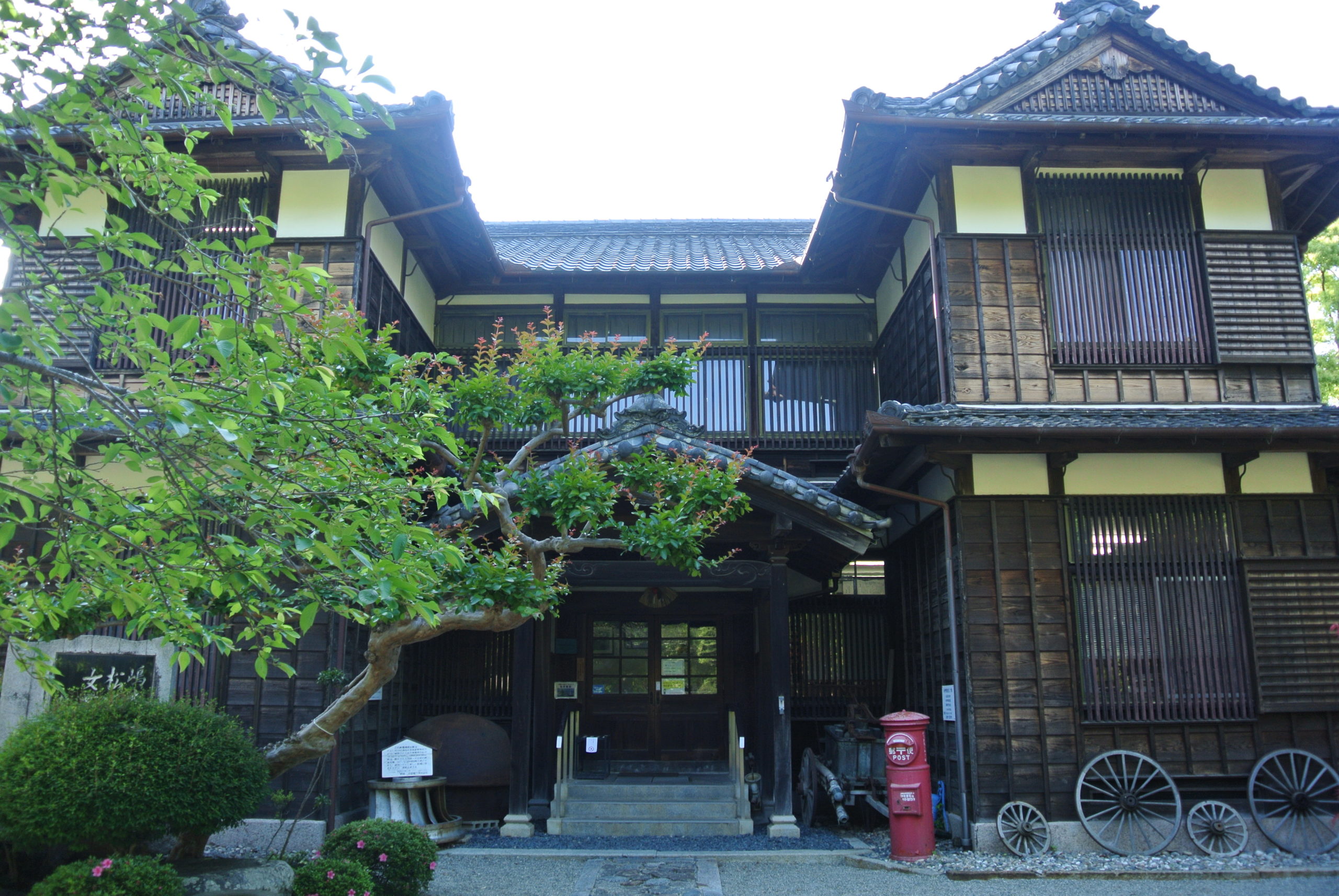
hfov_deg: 67.3
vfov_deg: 48.1
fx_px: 1006
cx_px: 670
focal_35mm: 27
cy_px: 448
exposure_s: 1/125
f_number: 3.5
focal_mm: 10
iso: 100
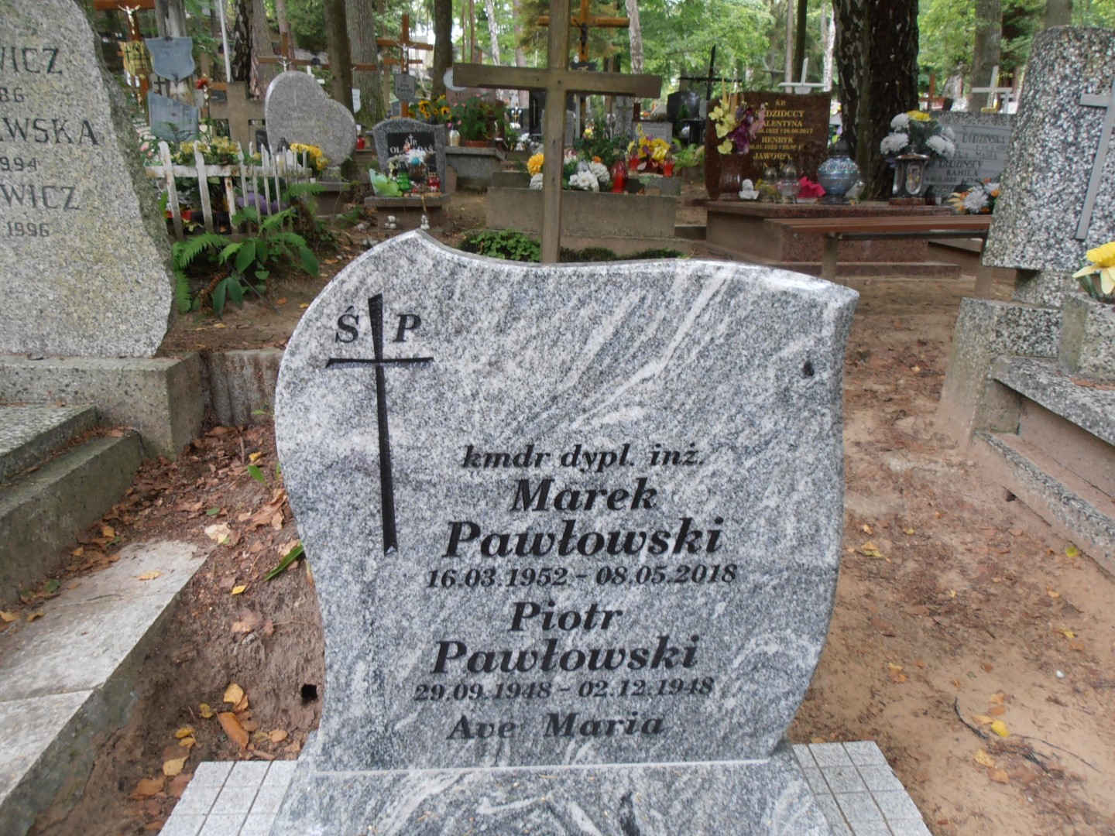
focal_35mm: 24
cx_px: 558
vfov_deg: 56.8
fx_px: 773
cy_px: 418
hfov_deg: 71.6
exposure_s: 1/40
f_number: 3
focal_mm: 4.2
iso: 80
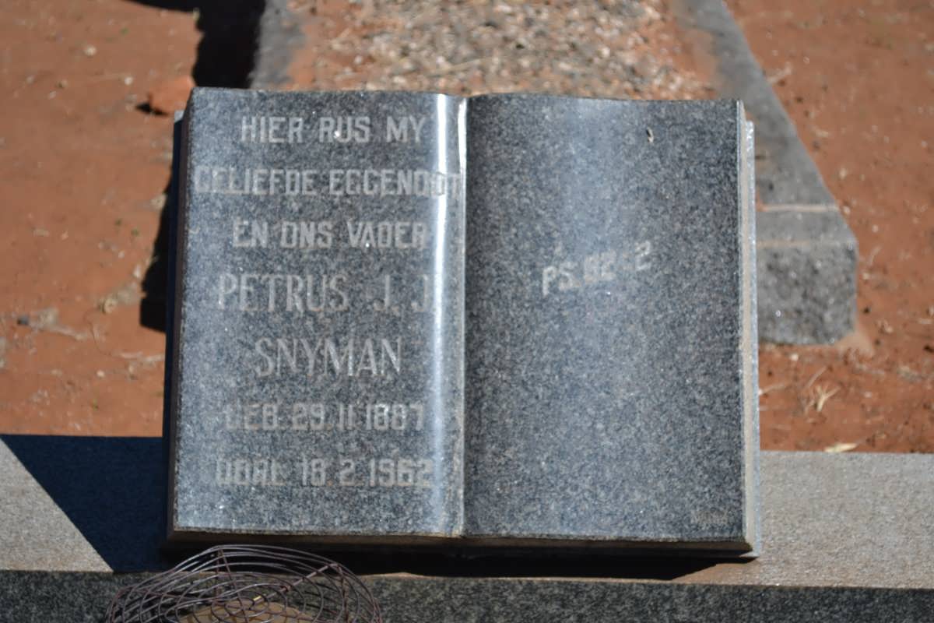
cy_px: 312
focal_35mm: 82
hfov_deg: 24.6
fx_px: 2140
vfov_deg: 16.6
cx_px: 467
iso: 100
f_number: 5.6
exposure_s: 1/125
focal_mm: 55
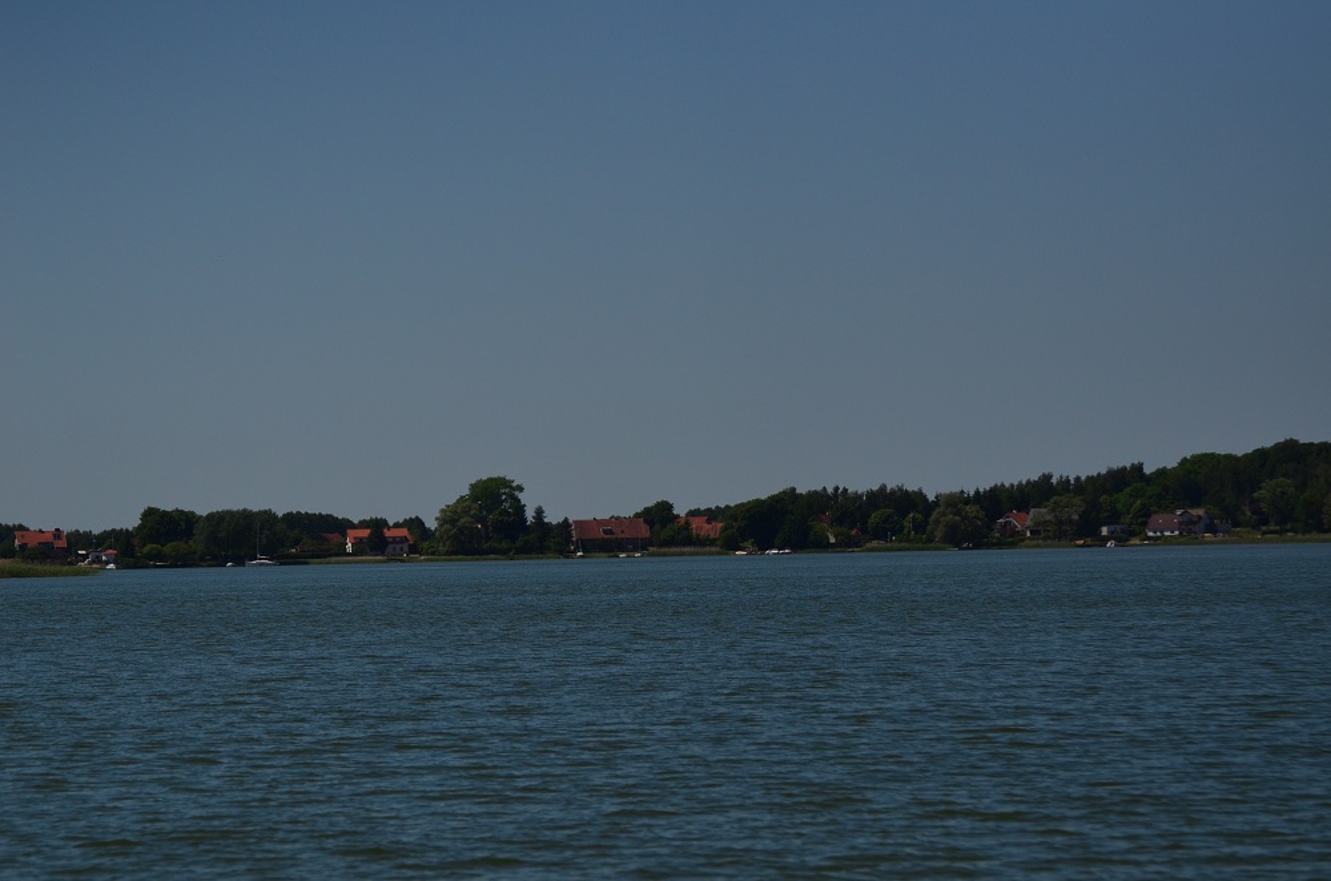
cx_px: 666
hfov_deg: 12.5
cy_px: 440
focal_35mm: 165
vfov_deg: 8.3
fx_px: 6087
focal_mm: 110
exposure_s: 1/8000
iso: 320
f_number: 4.5
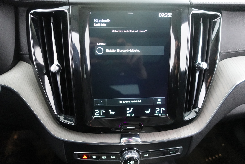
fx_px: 163
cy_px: 82
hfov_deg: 73.7
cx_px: 122
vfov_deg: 53.1
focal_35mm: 24
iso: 3200
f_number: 1.8
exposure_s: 1/25
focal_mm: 9.4
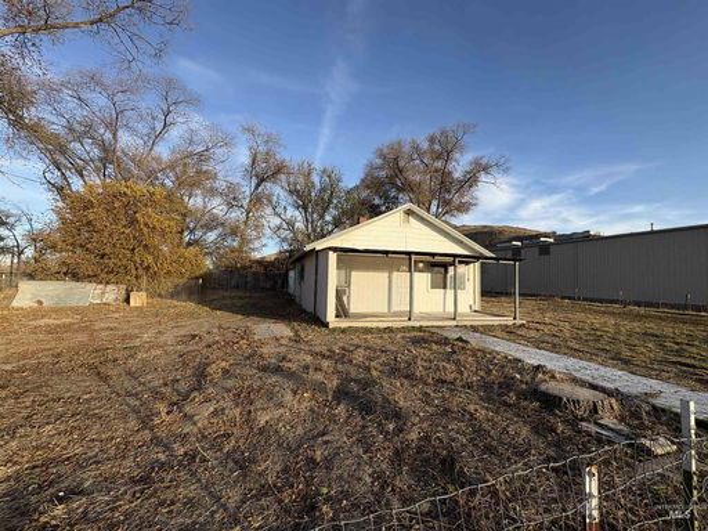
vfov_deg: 85.7
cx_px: 354
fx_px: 286
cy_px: 266
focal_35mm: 14
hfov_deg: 102.1
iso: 40
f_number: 2.2
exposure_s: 1/1034
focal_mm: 2.22
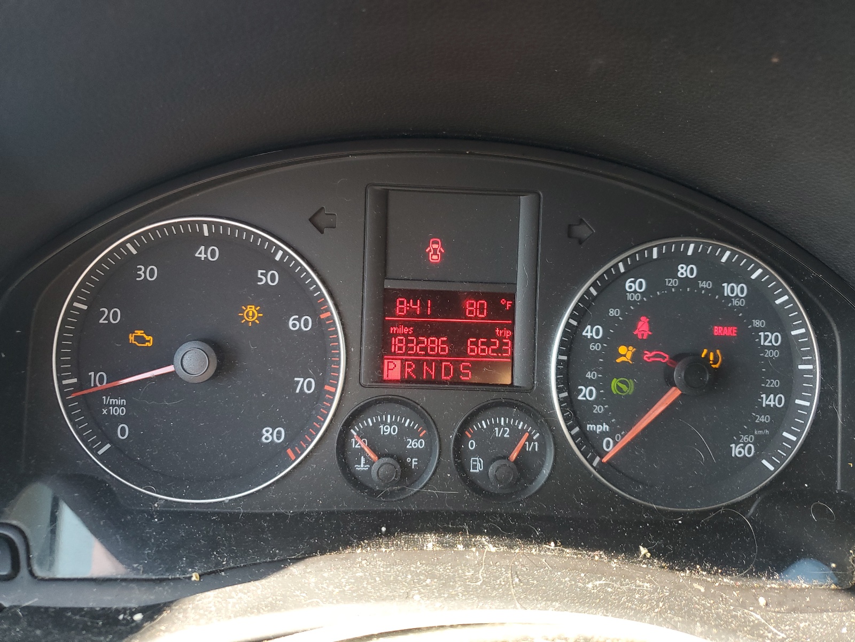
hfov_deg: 67.3
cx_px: 428
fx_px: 642
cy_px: 321
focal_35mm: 26
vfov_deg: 53.1
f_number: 1.5
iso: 71
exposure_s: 1/120
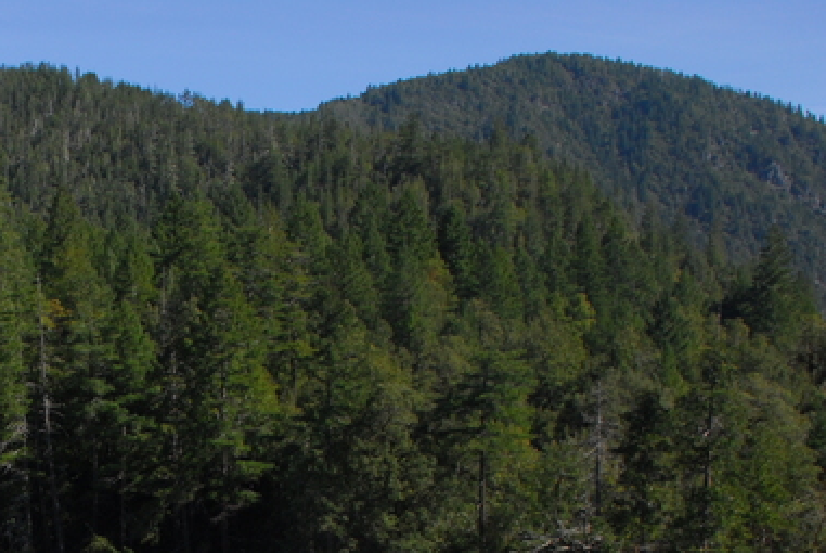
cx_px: 28
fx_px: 1447
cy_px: 576
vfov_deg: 20.8
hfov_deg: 30.0
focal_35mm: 63
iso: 250
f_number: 7.1
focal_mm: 20
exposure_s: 1/400
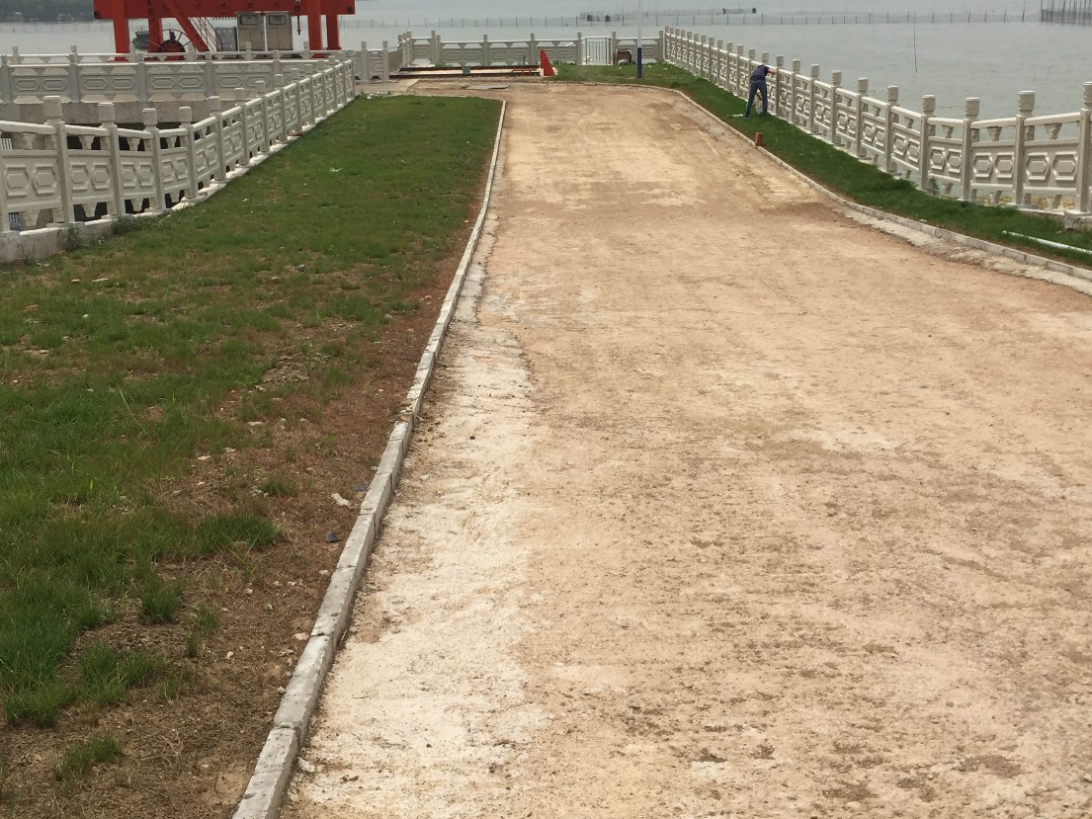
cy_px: 261
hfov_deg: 44.8
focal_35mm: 42
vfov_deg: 34.0
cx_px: 537
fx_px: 1325
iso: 32
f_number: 2.2
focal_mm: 4.15
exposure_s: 1/3300
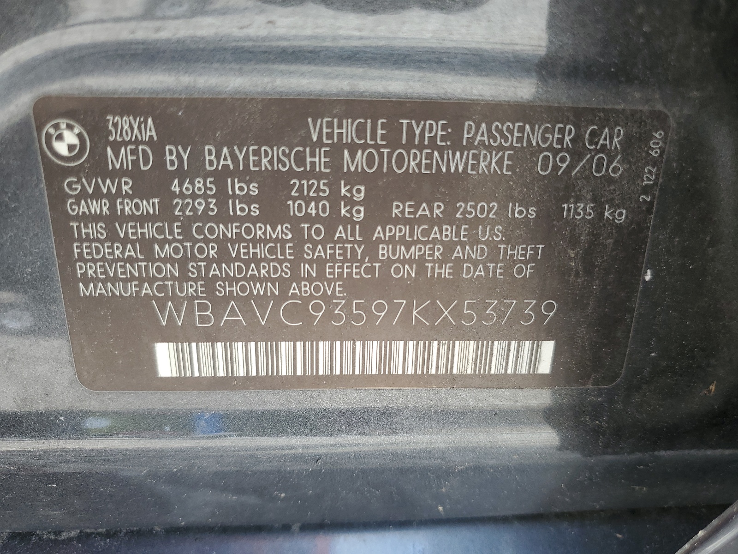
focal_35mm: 26
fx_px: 554
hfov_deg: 67.3
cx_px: 369
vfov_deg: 53.1
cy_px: 277
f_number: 1.5
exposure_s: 1/149
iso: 50
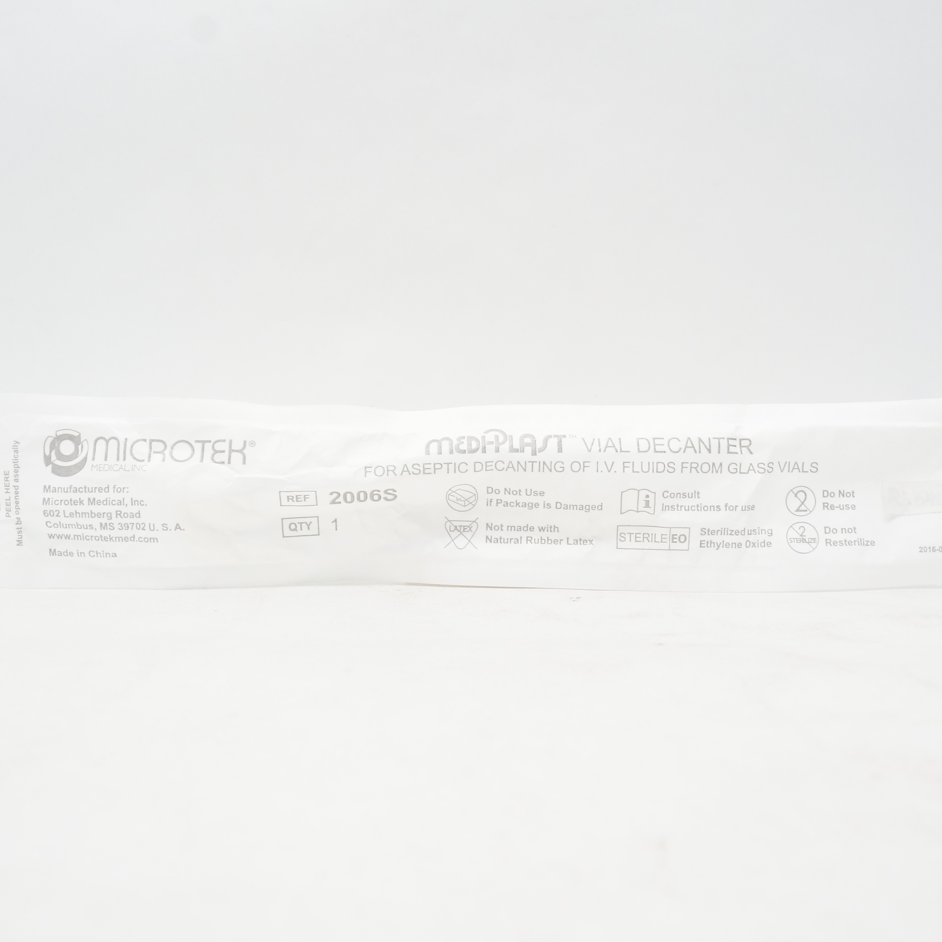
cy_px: 460
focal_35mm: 37
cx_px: 483
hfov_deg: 44.9
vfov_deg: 44.9
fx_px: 1139
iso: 800
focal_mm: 18
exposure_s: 1/40
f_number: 8
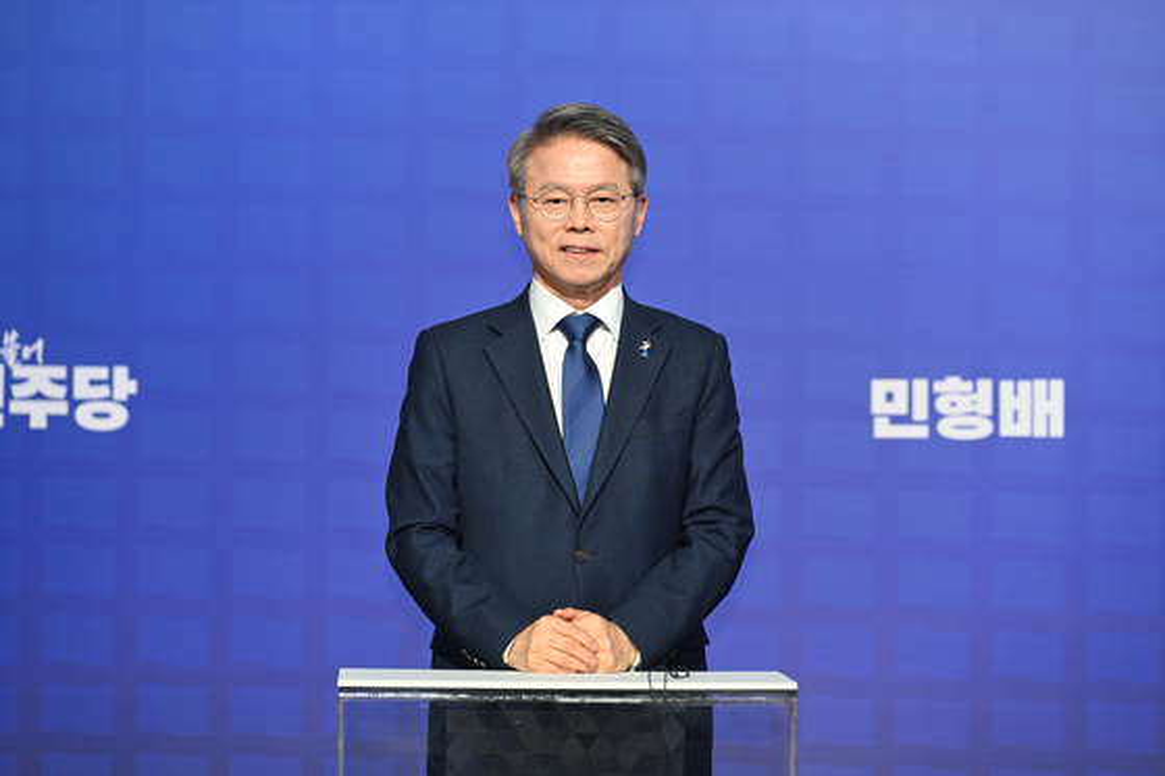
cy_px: 388
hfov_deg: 11.1
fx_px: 5985
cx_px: 582
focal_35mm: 185
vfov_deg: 7.4
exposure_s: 1/200
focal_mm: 185
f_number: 5
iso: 800
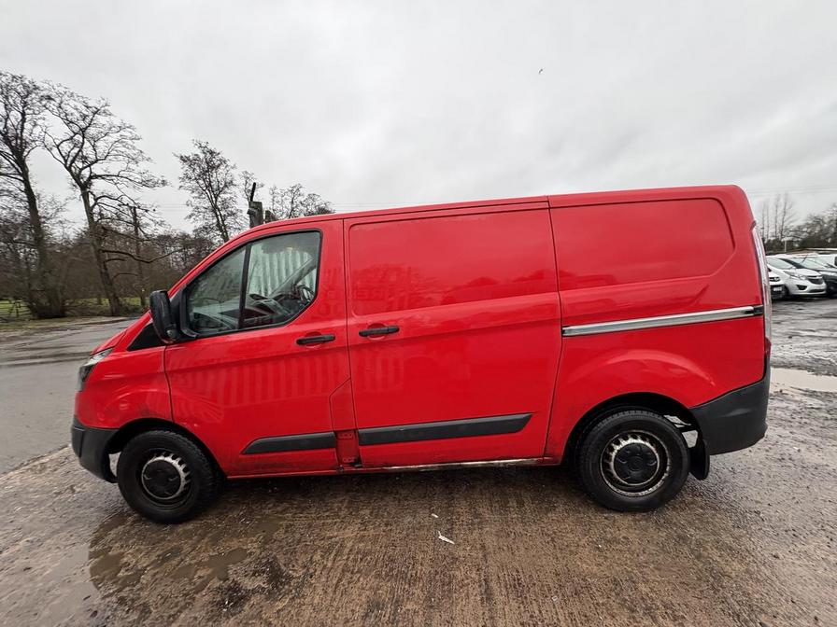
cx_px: 418
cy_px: 314
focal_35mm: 14
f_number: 2.2
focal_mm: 2.22
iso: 125
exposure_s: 1/99
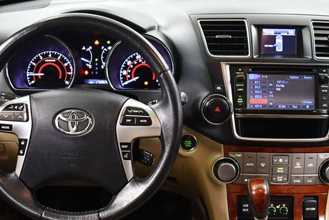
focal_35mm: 57
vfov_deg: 23.8
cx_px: 164
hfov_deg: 35.0
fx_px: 521
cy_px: 120
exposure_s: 1/60
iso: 3200
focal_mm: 23
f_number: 3.8
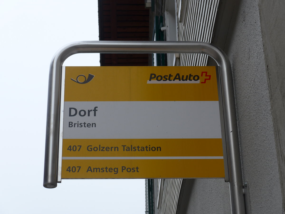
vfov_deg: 18.4
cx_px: 142
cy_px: 107
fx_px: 659
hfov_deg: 24.4
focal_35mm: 80
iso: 80
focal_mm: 16
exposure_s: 1/500
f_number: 4.4
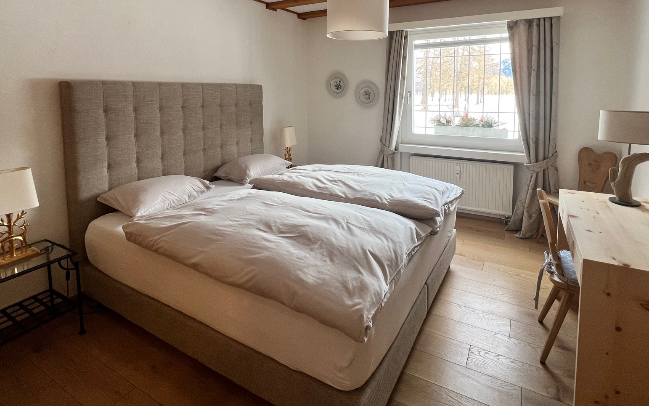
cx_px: 340
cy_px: 115
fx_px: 318
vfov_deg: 62.3
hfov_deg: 91.0
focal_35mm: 18
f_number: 1.8
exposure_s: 1/99
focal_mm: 1.57
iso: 80
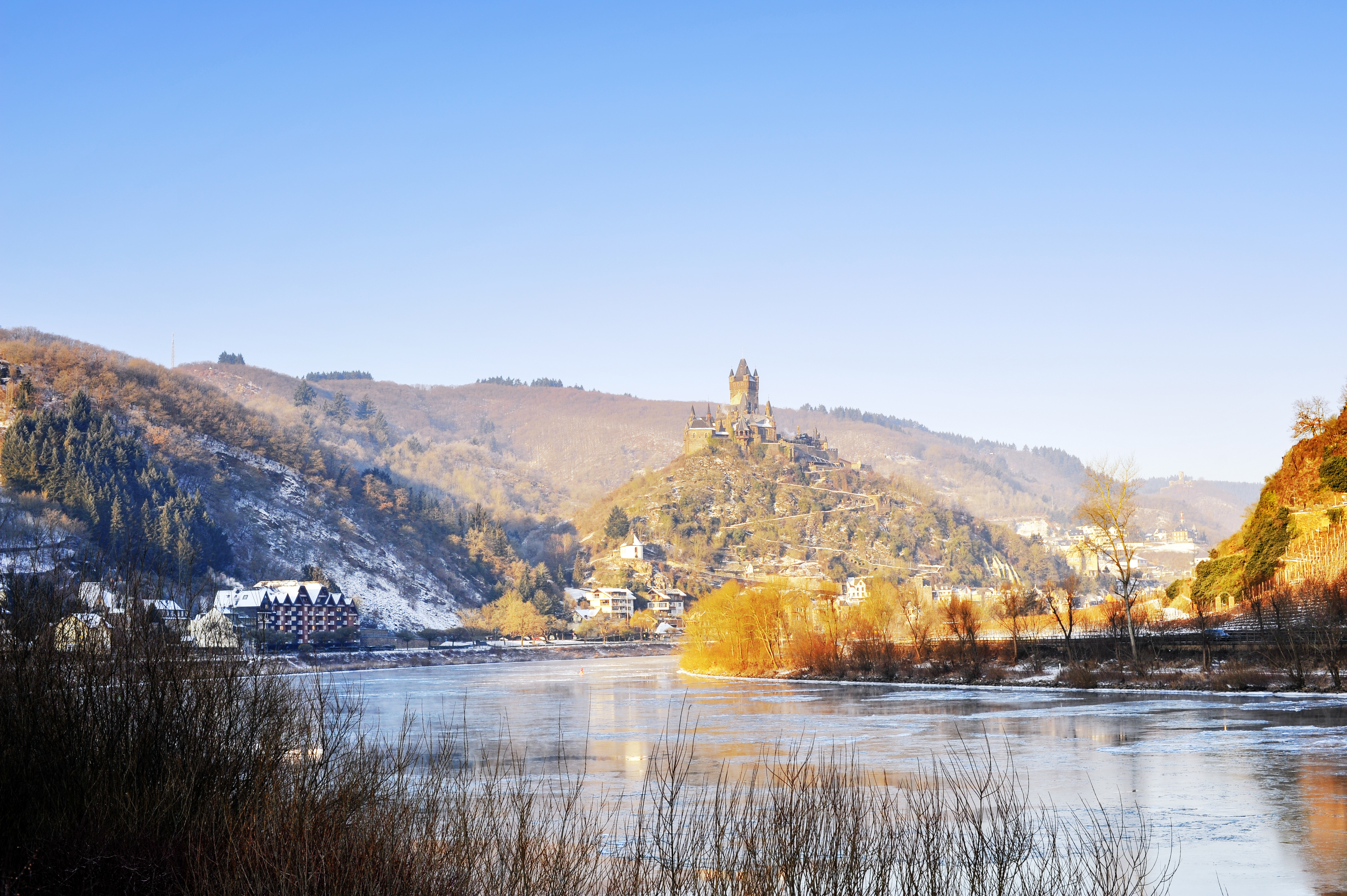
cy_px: 448
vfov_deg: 27.0
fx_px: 1870
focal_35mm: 50
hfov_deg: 39.6
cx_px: 674
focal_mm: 50
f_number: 8
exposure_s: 1/250
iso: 200
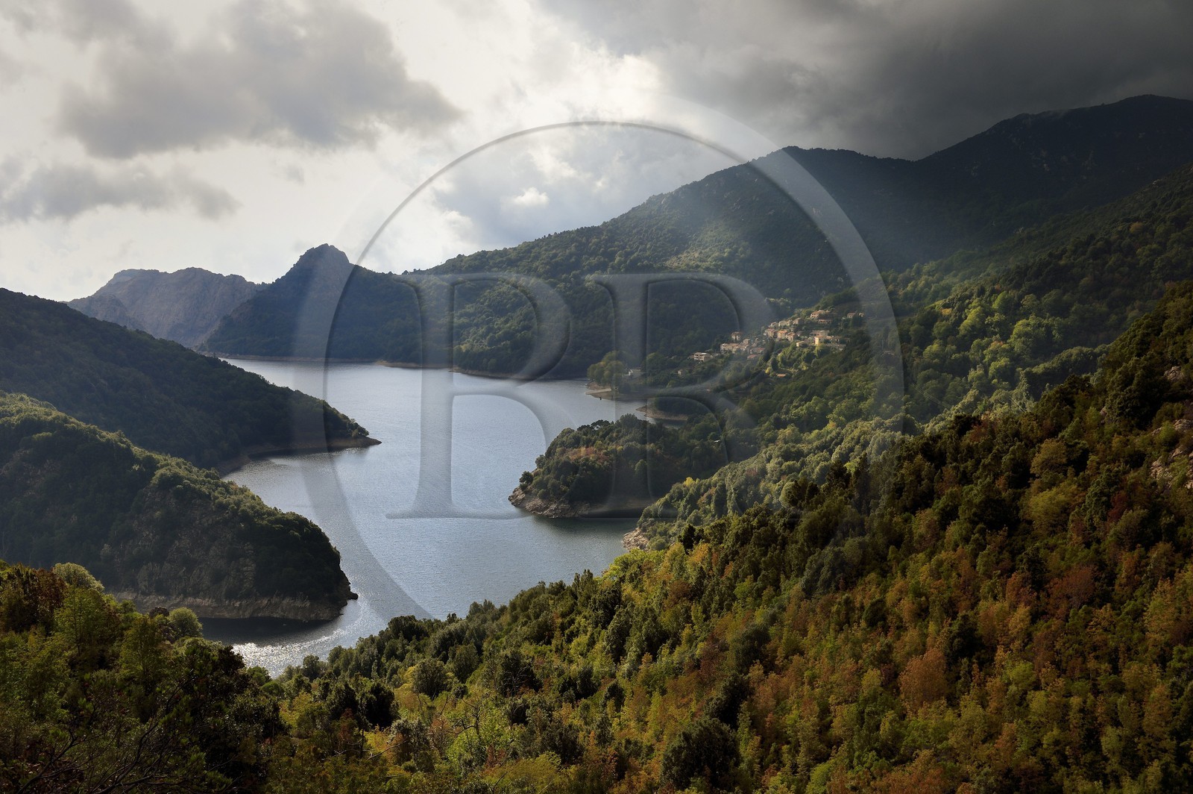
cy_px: 397
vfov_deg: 37.8
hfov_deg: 54.5
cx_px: 596
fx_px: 1159
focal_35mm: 35
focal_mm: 35
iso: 200
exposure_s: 1/320
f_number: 13
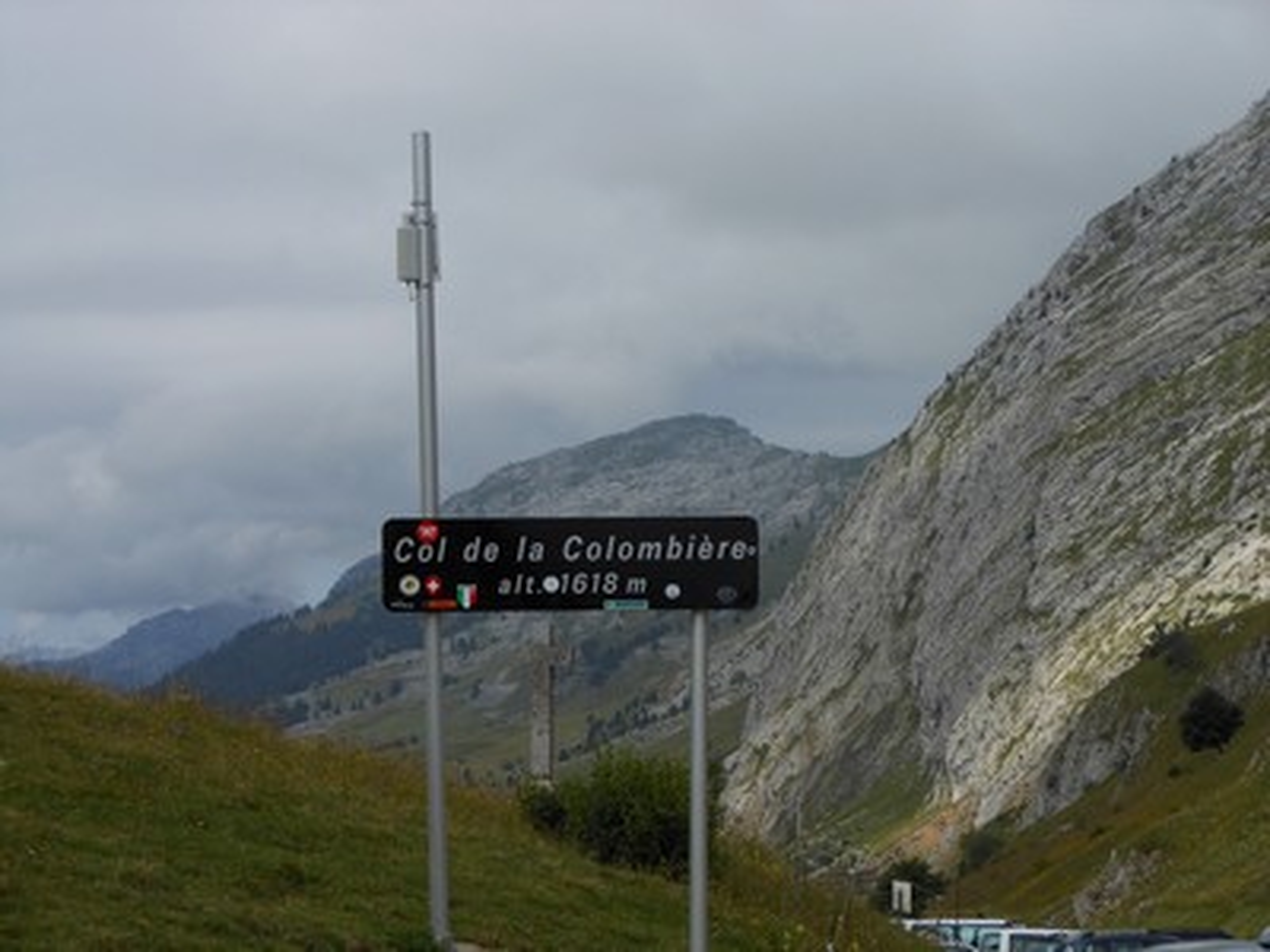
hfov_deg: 25.7
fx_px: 2788
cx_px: 635
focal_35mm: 76
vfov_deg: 19.4
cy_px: 476
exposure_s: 1/800
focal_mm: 13.6
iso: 80
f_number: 4.4
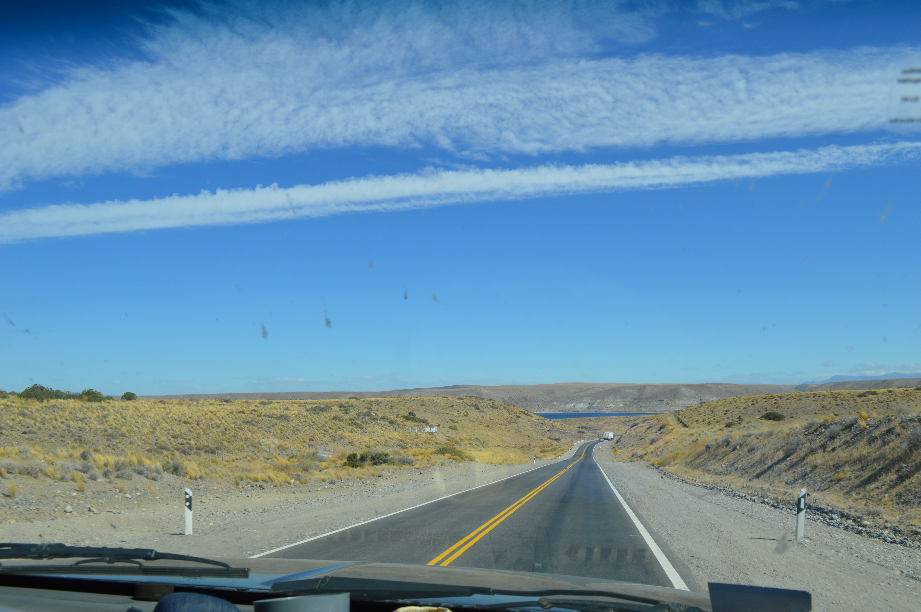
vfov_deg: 43.5
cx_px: 460
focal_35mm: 30
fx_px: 767
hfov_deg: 62.0
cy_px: 306
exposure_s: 1/320
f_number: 9
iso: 100
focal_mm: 20
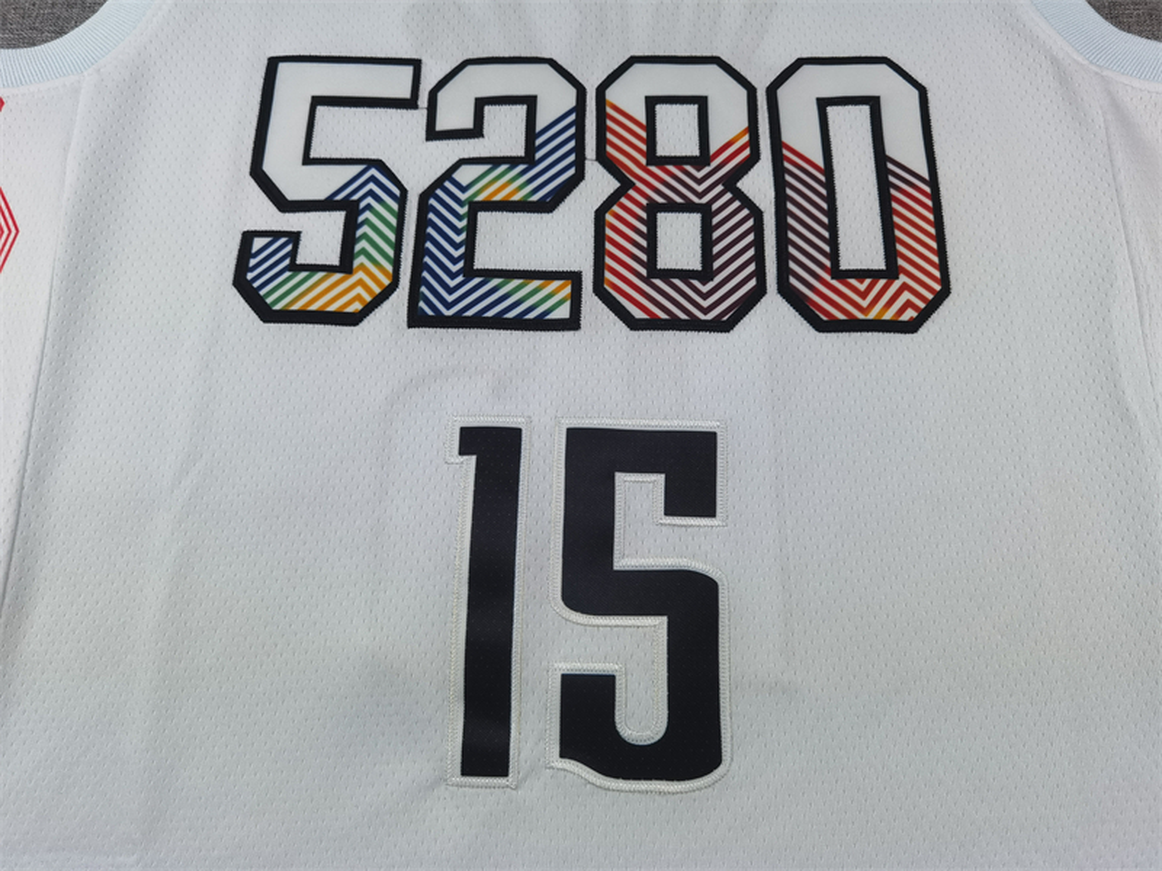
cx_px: 581
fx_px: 906
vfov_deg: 51.4
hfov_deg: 65.3
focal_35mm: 27
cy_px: 436
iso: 160
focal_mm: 6.71
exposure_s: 1/900
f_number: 1.9
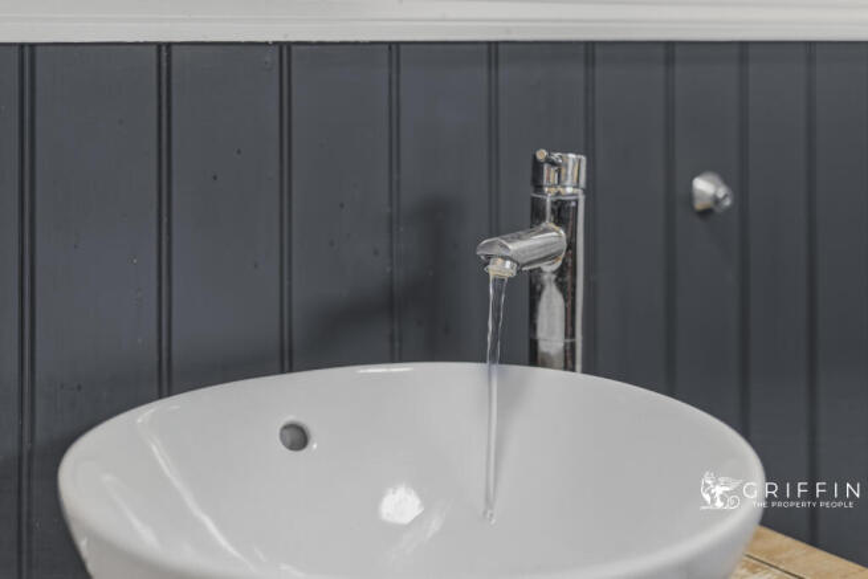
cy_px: 290
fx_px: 1206
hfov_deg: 39.6
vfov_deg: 27.0
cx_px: 434
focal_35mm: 50
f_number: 1.8
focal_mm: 50
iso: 160
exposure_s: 1/60
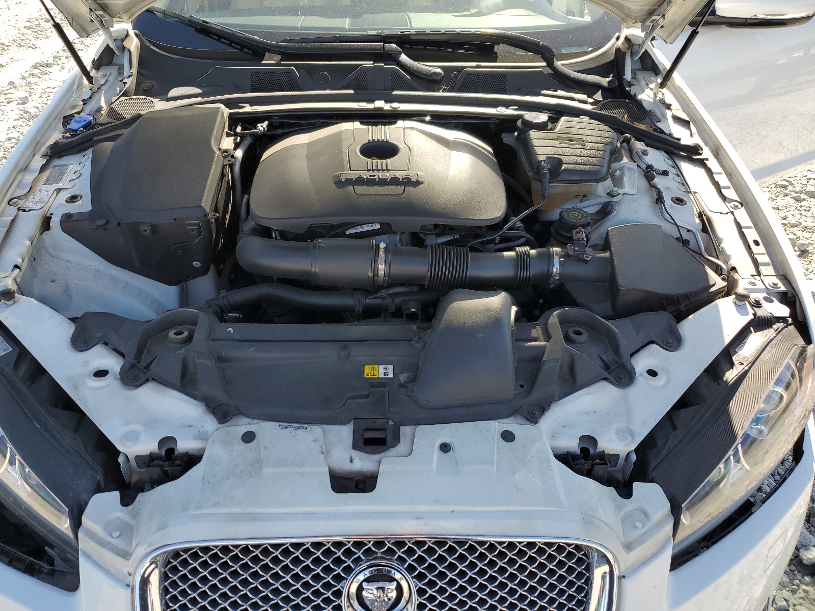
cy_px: 306
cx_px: 408
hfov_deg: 67.3
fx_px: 612
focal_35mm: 26
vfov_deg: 53.1
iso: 50
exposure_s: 1/909
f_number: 1.5
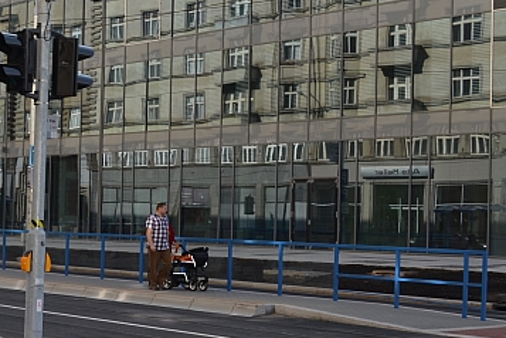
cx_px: -30
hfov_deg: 25.6
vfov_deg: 18.4
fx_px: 1040
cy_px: 217
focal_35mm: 74
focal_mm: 22
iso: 100
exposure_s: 1/200
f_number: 9
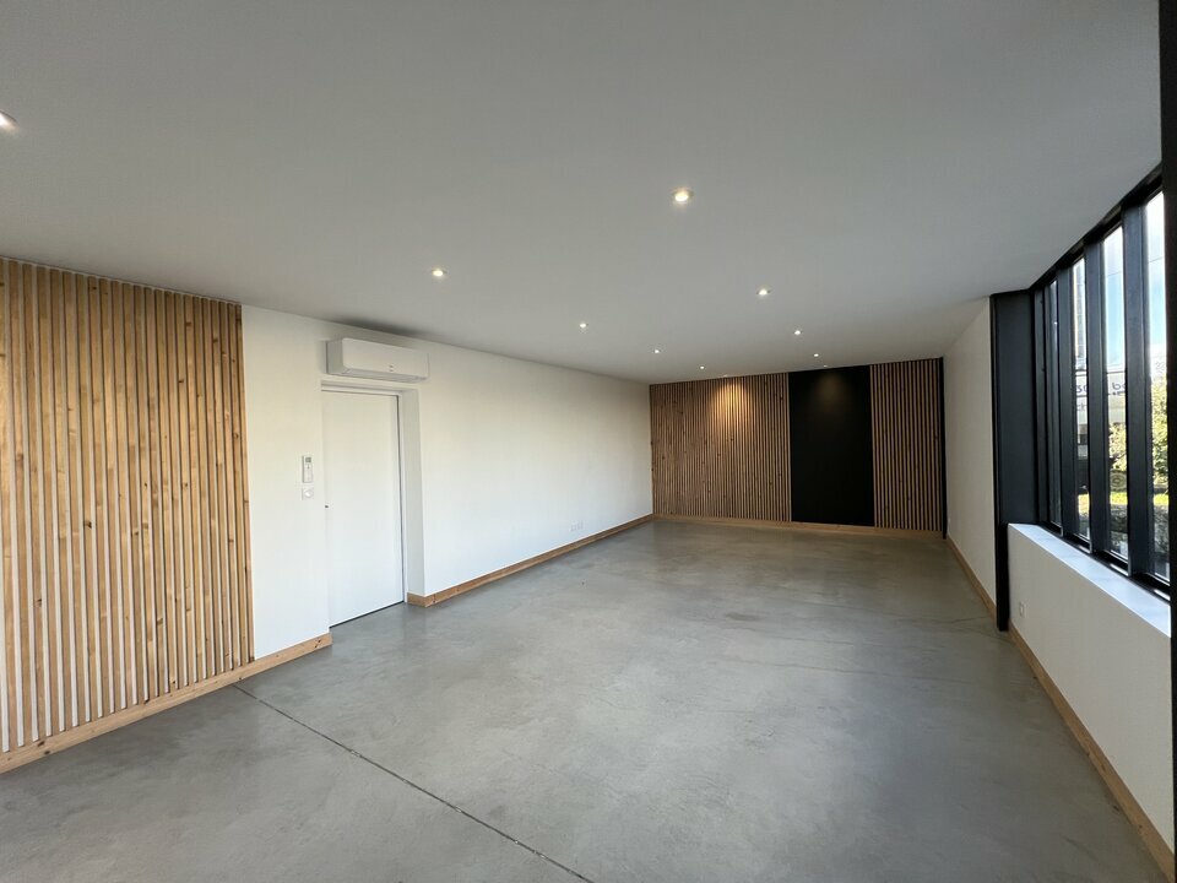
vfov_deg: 89.9
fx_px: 442
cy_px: 442
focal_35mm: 13
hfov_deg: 106.2
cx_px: 588
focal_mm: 1.57
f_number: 1.8
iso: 64
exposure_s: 1/100
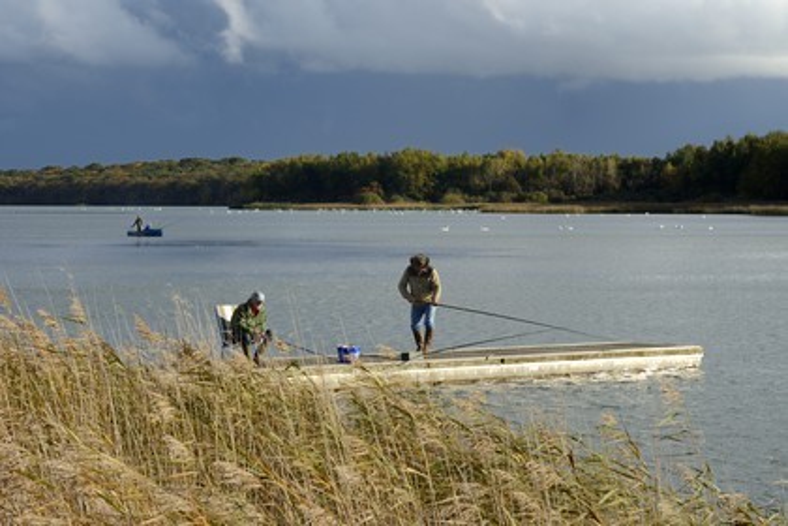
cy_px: 263
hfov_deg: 18.6
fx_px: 2408
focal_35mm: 110
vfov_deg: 12.5
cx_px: 394
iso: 400
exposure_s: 1/250
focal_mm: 110
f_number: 18
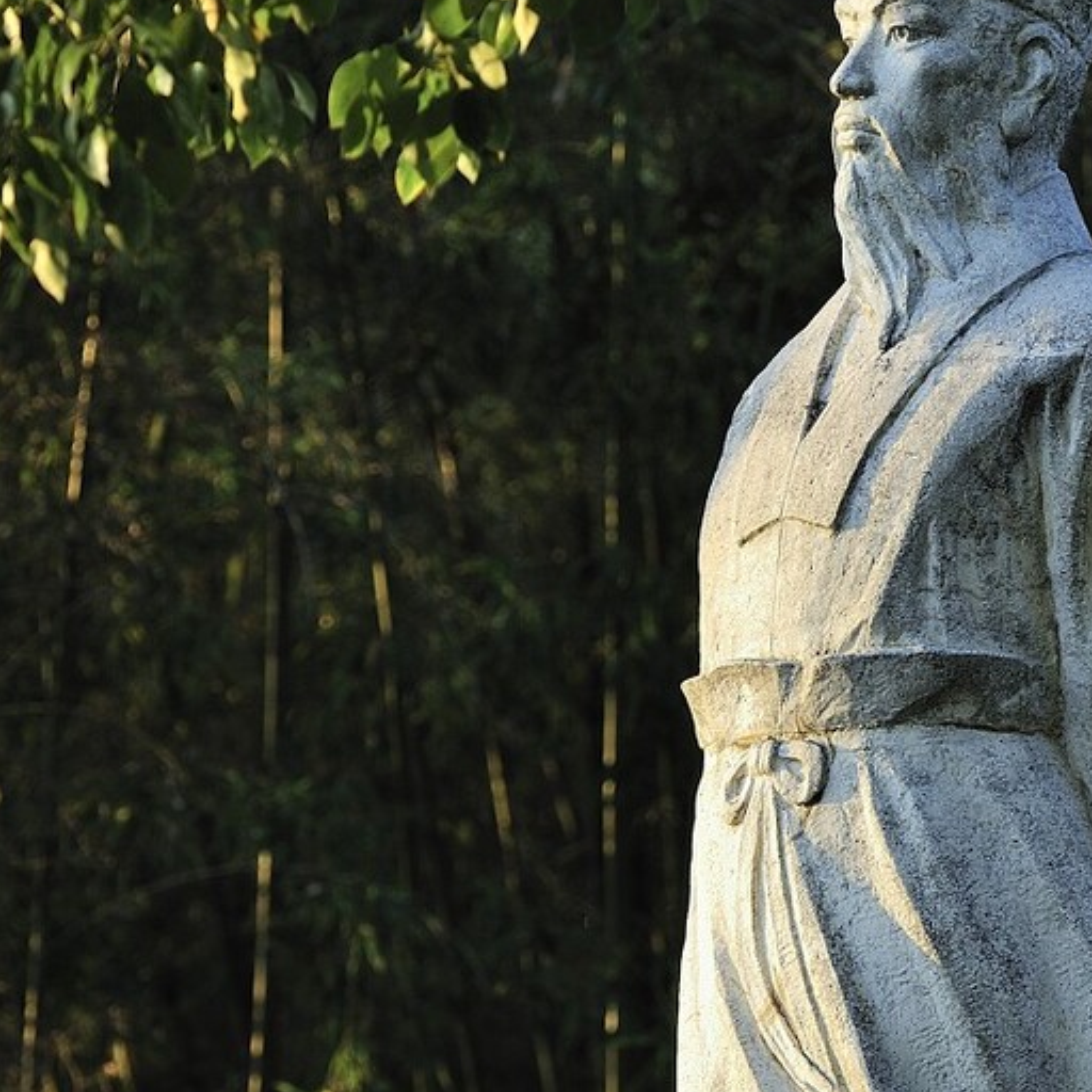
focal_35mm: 404
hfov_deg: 4.3
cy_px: 481
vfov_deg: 4.3
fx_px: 14419
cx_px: 648
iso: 100
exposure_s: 1/60
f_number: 4.5
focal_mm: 135
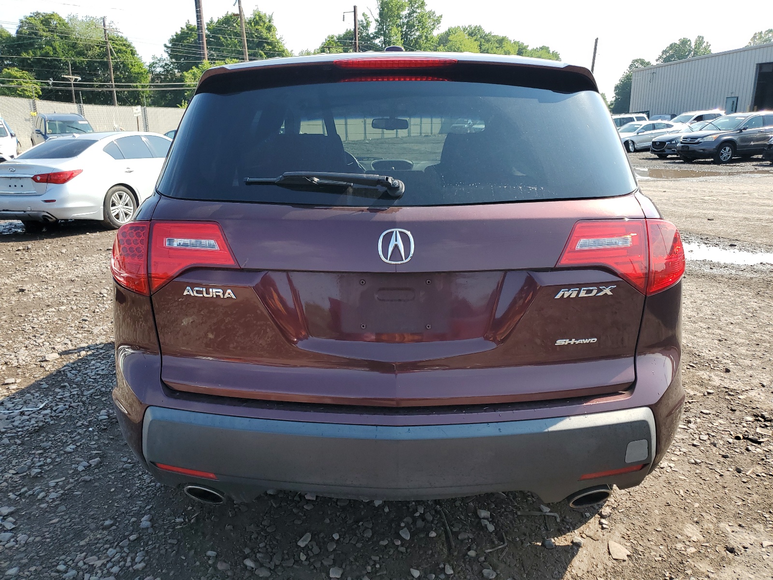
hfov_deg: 67.3
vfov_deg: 53.1
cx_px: 386
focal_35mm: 26
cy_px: 290
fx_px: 581
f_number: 1.5
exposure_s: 1/1250
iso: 50
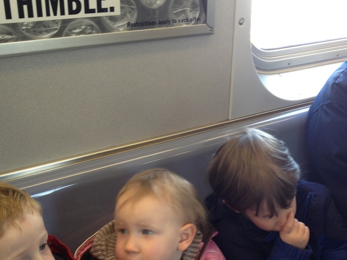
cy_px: 169
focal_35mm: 56
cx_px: 254
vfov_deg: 26.0
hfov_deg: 33.8
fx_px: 561
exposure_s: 1/30
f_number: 2.4
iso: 64
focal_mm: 4.28
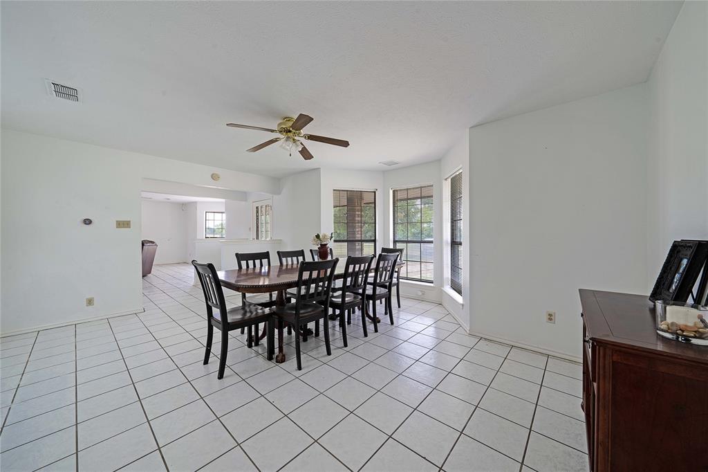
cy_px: 236
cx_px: 354
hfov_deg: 112.6
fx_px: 236
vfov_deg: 90.0
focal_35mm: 12
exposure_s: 1/25
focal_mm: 12
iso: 100
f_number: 11
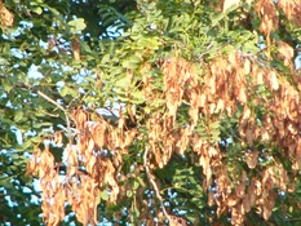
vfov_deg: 1.3
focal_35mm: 1111
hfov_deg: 1.8
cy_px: 94
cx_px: 181
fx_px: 9666
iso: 50
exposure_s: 1/125
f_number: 3.3
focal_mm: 72
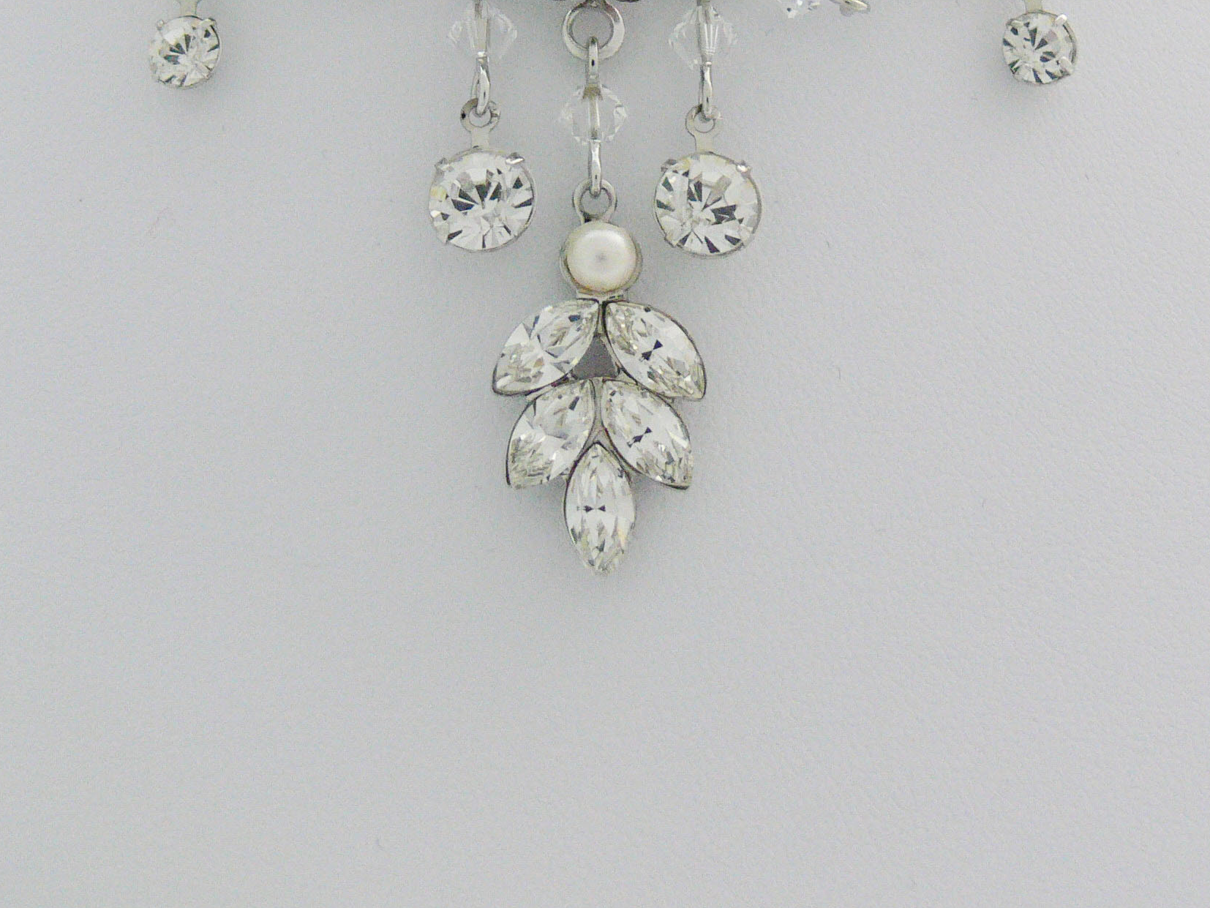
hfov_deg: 26.7
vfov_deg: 19.8
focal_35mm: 73
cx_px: 636
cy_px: 108
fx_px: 2552
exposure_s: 1/15
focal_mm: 7.9
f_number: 2.8
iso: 200
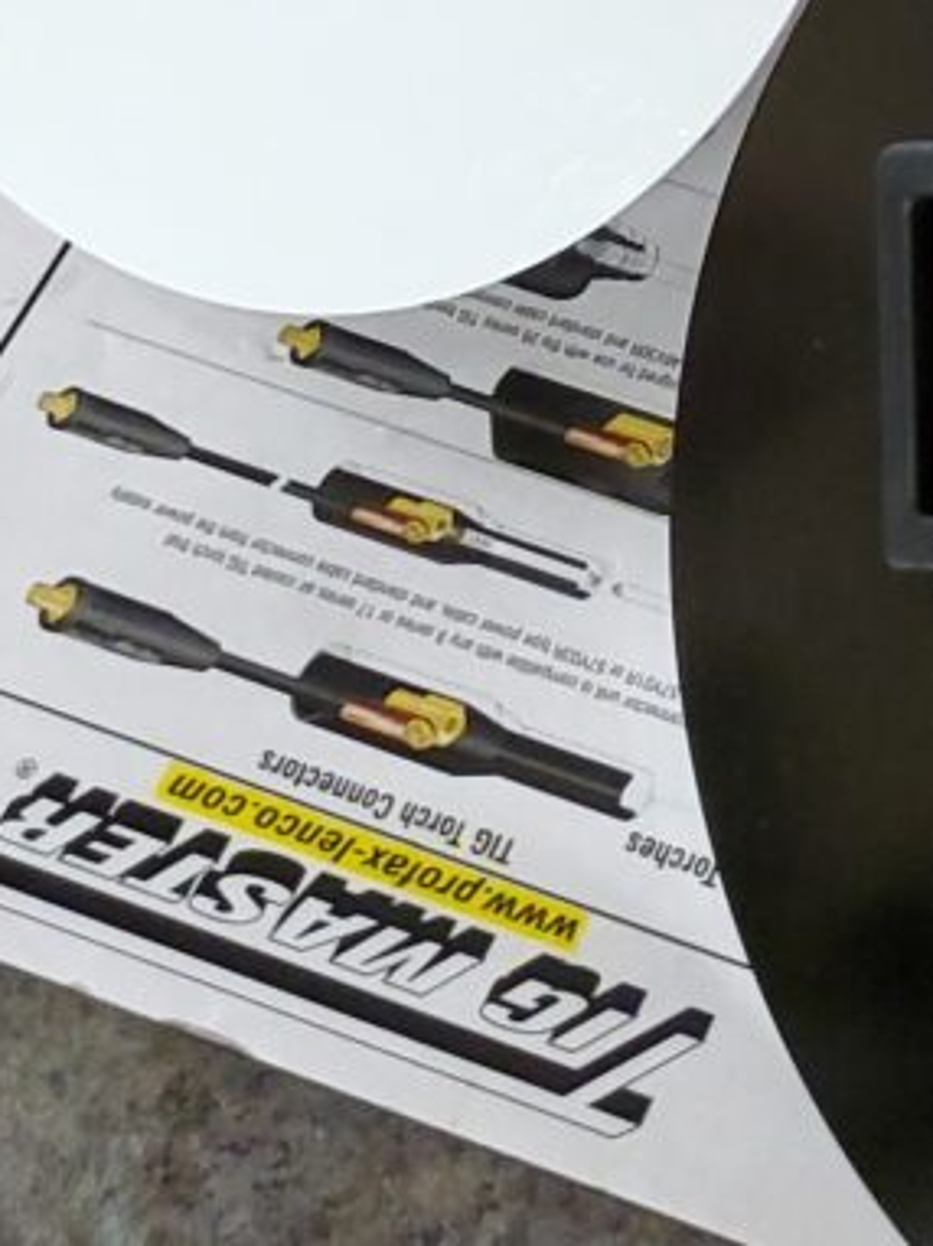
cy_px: -789
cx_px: 1347
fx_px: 3922
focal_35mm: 109
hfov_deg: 12.9
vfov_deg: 16.1
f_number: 1.5
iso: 250
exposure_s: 1/60
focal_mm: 4.3
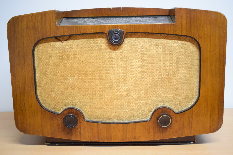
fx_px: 291
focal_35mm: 45
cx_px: 116
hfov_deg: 43.6
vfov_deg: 29.9
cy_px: 78
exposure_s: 1/100
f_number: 4.2
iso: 3200
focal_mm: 30
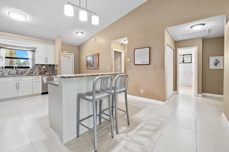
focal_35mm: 15
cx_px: 114
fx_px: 95
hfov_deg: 100.4
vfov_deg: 77.2
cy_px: 76
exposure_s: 1/2.5
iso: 200
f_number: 8
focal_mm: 15
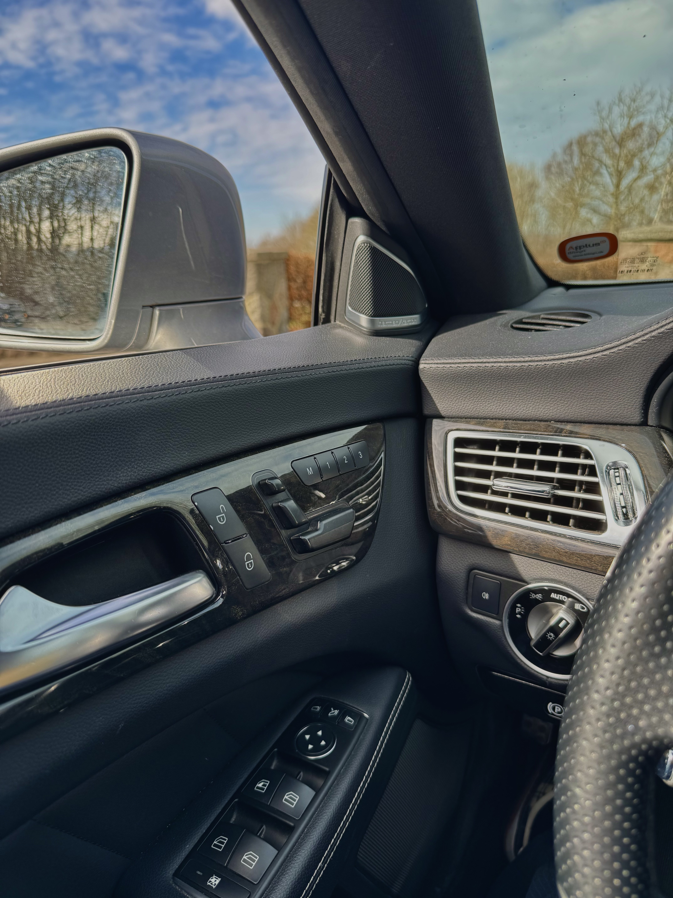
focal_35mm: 24
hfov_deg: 56.8
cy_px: 449
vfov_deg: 71.6
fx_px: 622
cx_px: 336
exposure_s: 1/633
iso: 80
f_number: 1.78
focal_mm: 6.76
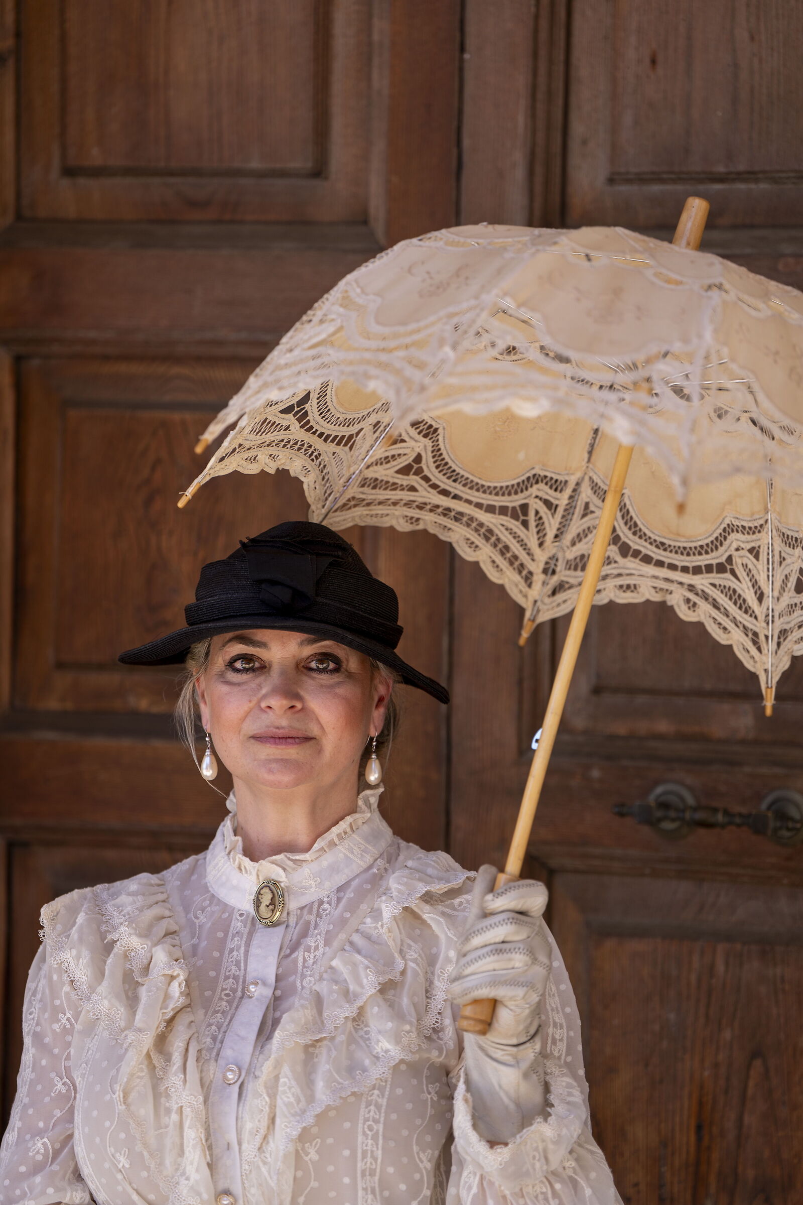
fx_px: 4918
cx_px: 402
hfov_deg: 9.3
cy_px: 602
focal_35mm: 147
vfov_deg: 14.0
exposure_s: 1/250
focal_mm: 147
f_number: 2.8
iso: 100
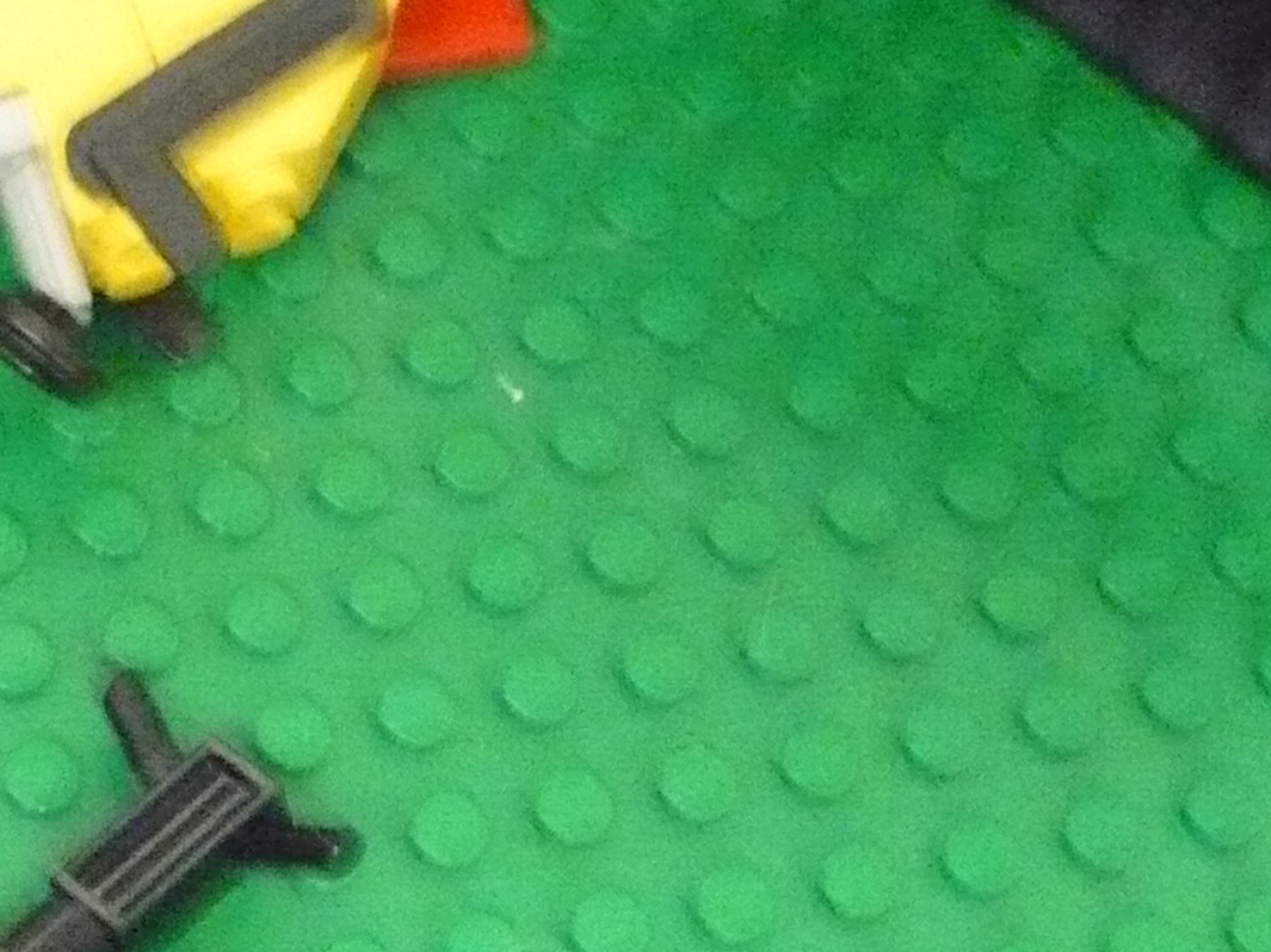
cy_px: 116
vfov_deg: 14.5
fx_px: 3707
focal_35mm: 101
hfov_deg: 18.7
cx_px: -122
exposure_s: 1/4
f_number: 2.8
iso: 800
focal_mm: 5.8
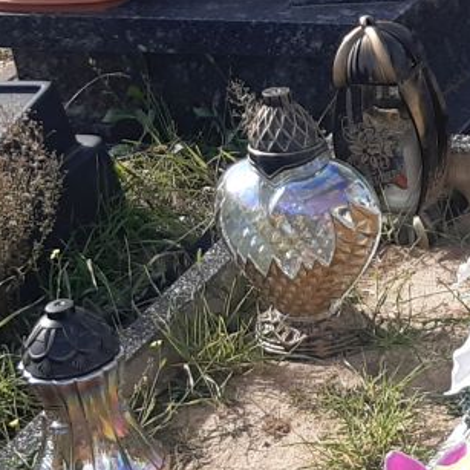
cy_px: 194
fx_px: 2120
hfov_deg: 12.0
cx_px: 720
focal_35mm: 138
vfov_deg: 12.6
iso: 40
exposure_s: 1/1289
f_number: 1.7
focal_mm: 3.92
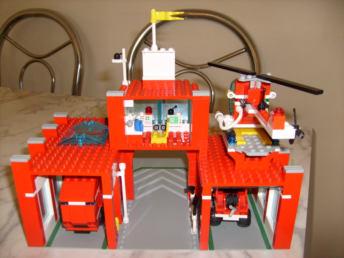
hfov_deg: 52.6
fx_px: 348
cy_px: 129
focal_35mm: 35
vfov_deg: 40.7
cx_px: 172
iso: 100
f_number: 2.8
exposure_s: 1/45
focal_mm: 5.8
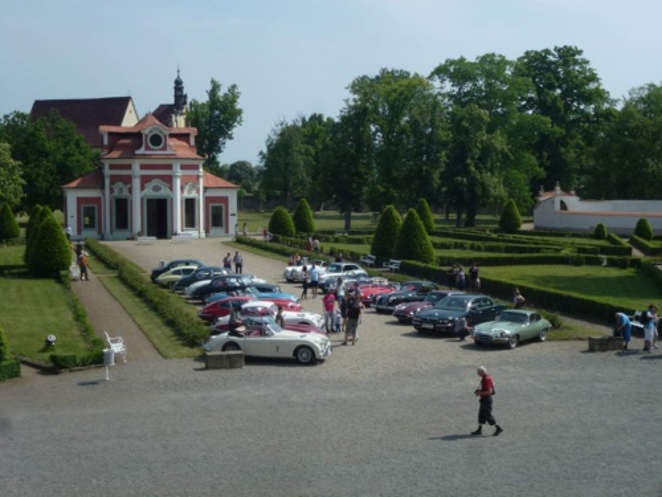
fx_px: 1090
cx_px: 331
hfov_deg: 33.8
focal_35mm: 57
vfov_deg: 25.7
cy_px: 248
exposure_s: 1/1000
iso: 100
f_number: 4.4
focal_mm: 10.1
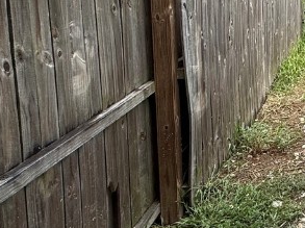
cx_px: 452
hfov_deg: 27.5
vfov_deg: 28.1
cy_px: 7
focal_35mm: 49
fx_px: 431
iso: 64
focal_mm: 2.22
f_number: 2.2
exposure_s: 1/658
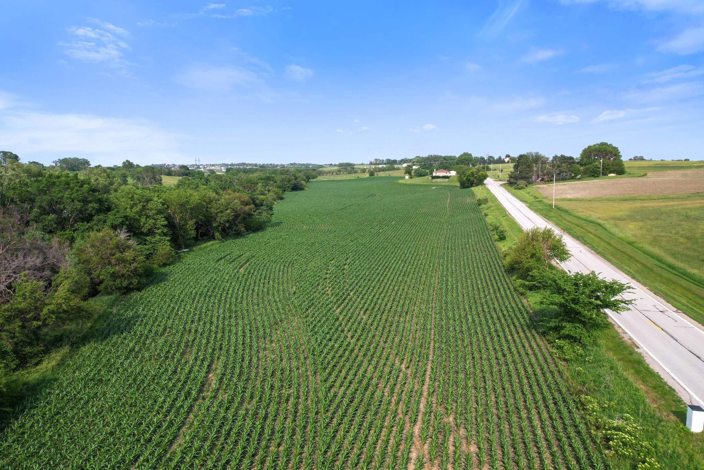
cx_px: 352
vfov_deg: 57.2
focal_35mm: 22
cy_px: 235
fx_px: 430
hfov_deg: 78.6
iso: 100
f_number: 2.8
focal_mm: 8.38
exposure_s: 1/1250
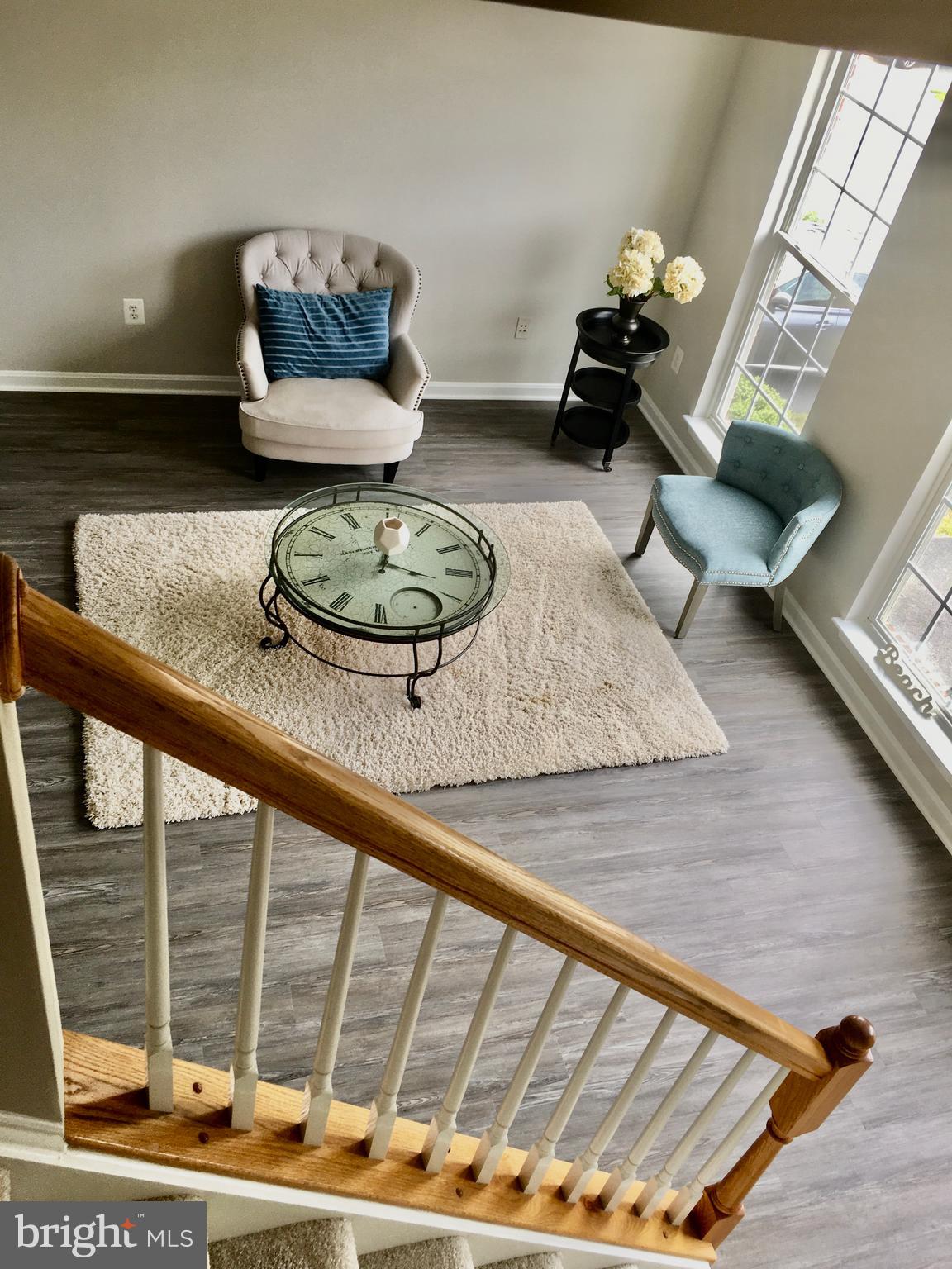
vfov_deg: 61.7
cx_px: 476
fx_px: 1063
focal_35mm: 29
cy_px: 634
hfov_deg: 48.2
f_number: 2.2
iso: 25
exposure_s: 1/40
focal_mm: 4.15
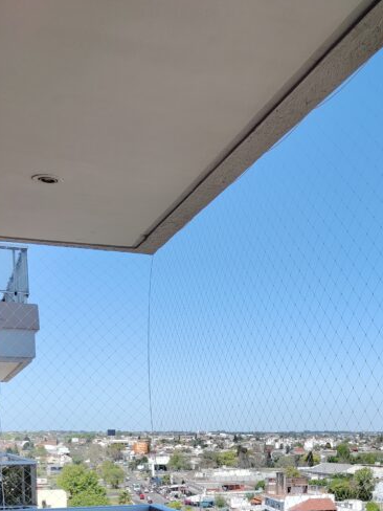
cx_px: 291
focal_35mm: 86
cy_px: 528
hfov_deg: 17.1
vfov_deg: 21.8
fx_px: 1269
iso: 50
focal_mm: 5.59
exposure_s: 1/1635
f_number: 1.88
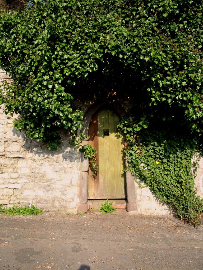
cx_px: 102
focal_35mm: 24
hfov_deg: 56.8
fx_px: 188
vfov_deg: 71.6
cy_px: 135
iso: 80
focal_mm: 4.1
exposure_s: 1/320
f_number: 4
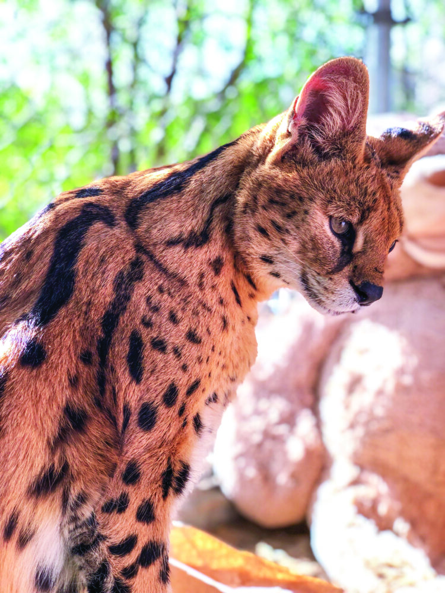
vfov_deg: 36.8
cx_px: 222
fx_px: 891
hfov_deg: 28.0
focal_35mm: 52
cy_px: 296
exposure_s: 1/120
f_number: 2.4
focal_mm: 6
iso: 16
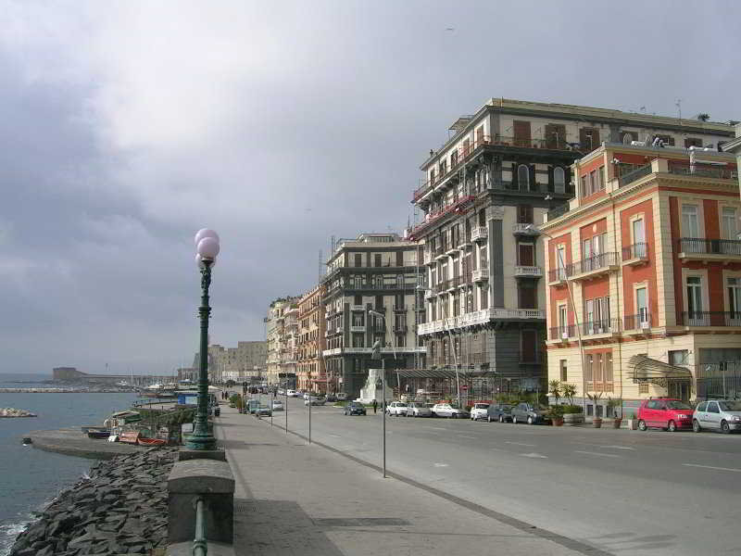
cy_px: 278
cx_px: 370
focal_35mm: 35
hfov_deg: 52.6
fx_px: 749
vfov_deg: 40.7
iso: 50
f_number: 4.8
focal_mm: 5.4
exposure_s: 1/636
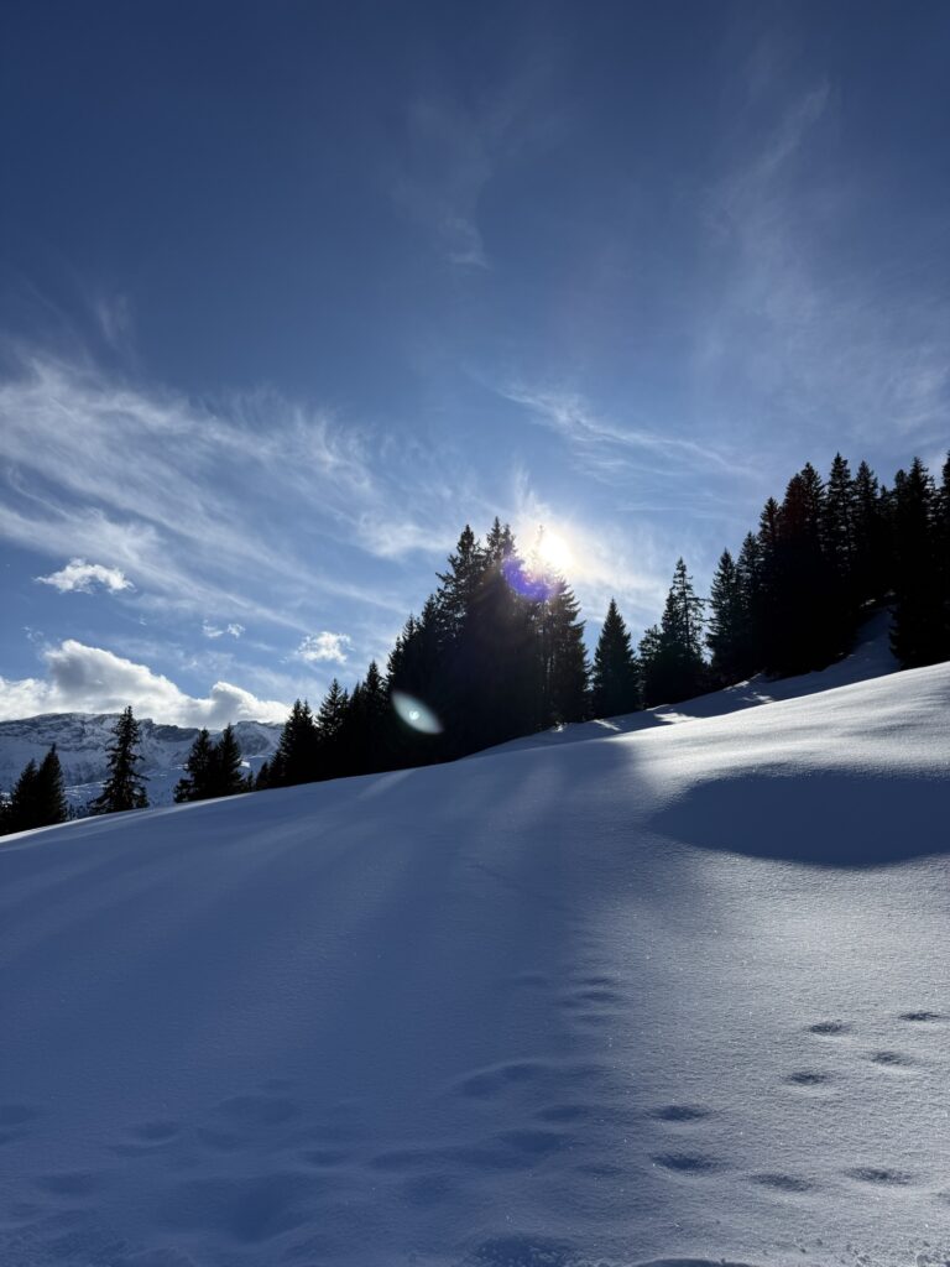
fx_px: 878
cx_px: 475
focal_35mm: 24
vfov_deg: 71.6
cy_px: 634
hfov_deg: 56.8
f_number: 1.78
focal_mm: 6.76
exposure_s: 1/11905
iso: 80
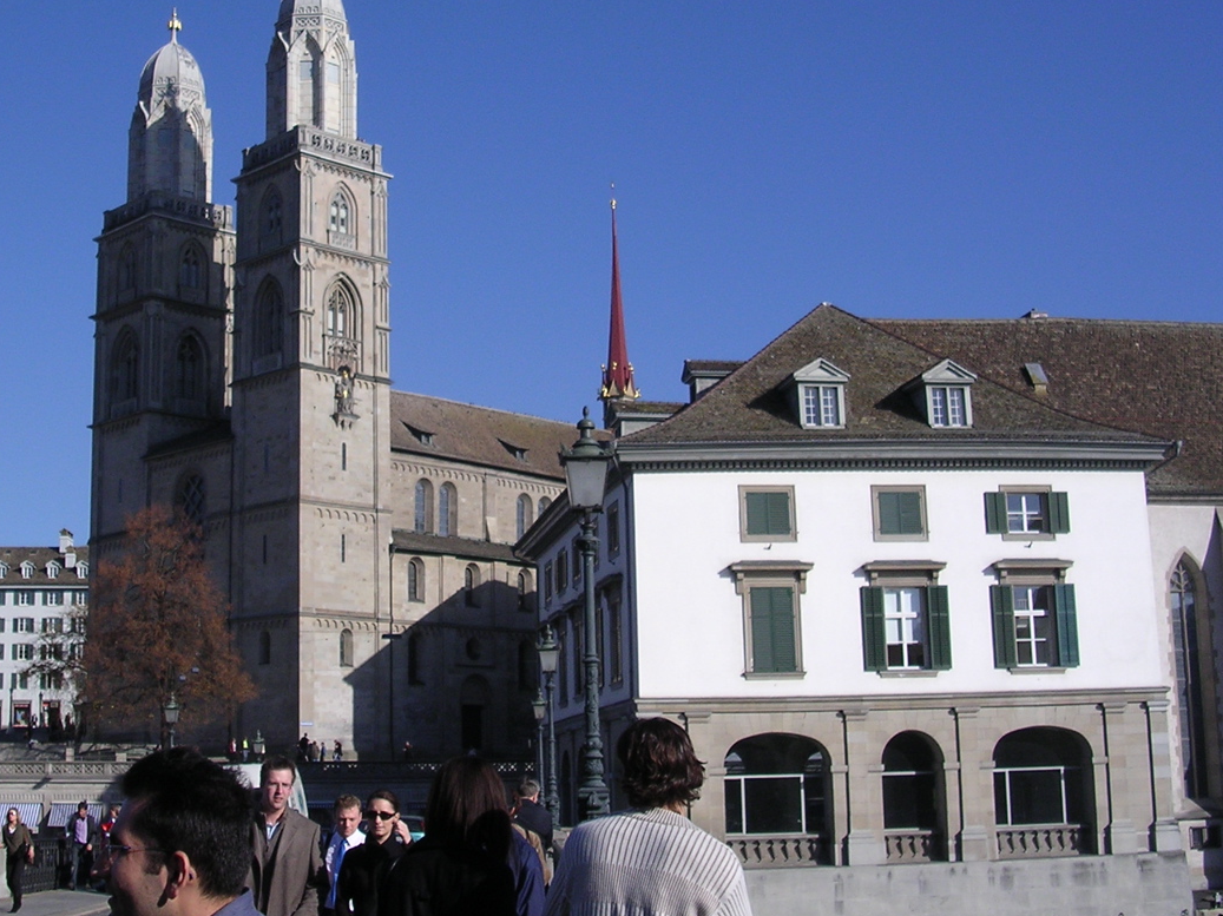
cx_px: 471
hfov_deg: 38.0
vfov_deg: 29.1
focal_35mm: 50
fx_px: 1766
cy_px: 423
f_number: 2.8
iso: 100
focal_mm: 5.8
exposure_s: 1/1244
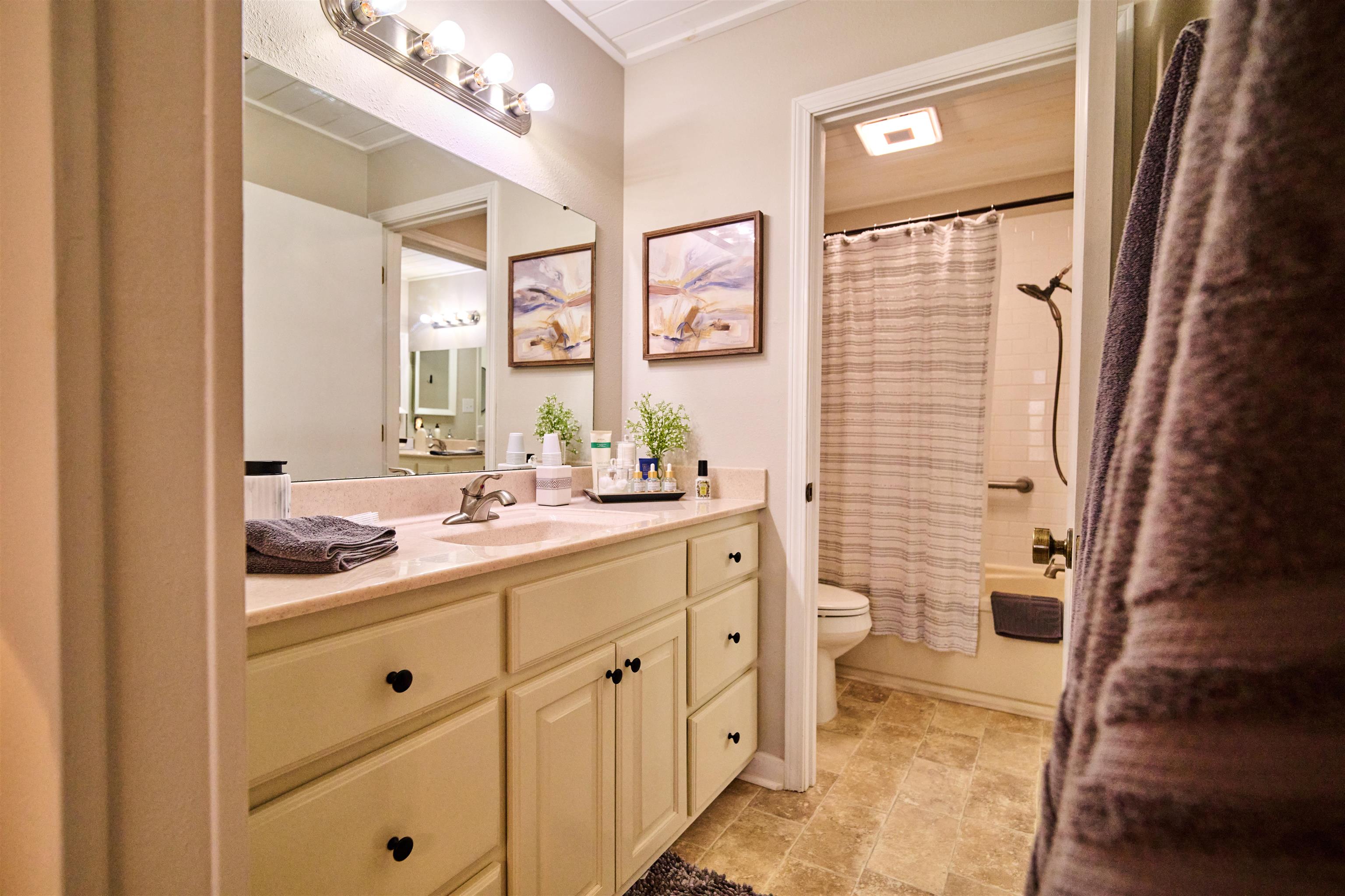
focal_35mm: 16
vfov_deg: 73.7
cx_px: 672
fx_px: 598
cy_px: 448
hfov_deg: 96.7
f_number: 3.5
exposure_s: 1/320
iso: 1600
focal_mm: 16
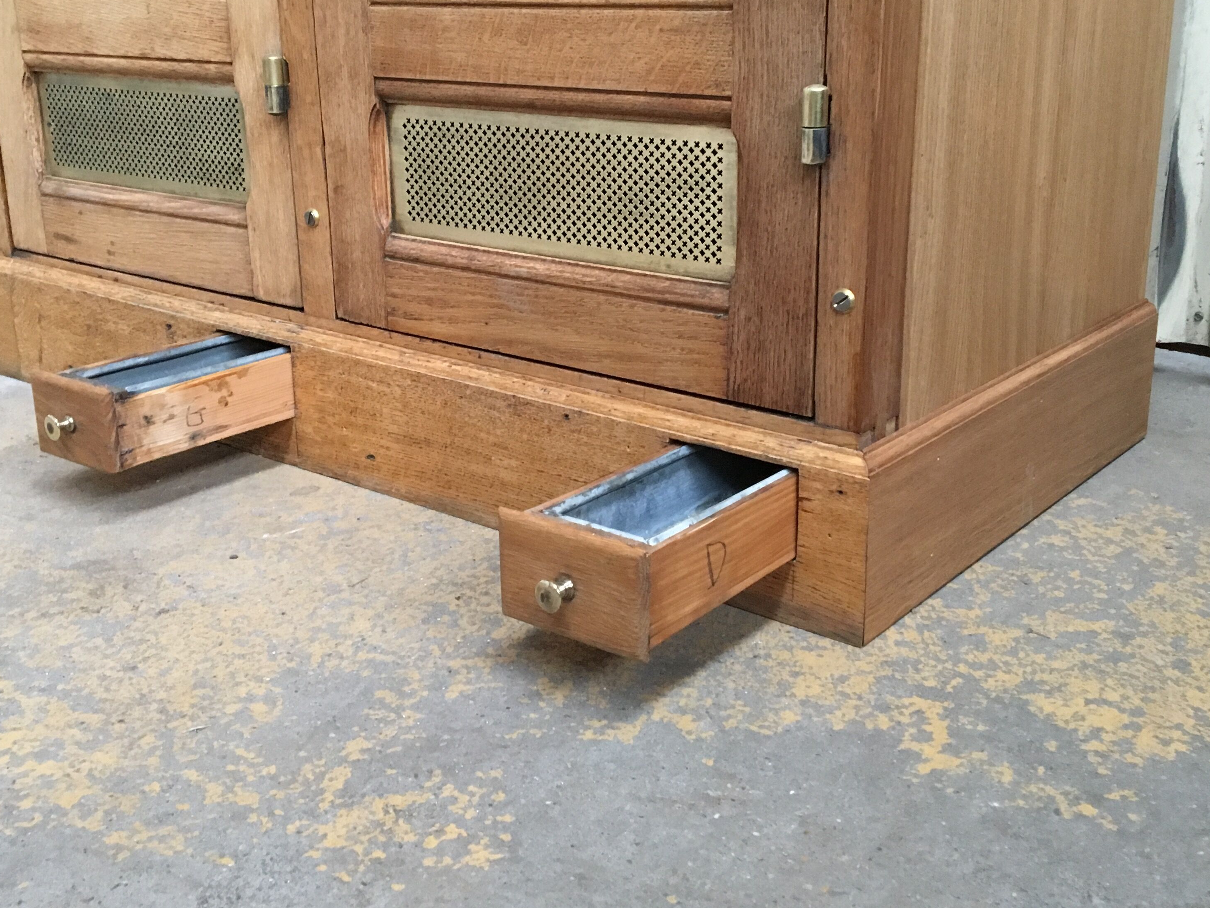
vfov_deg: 35.9
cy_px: 378
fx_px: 1398
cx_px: 620
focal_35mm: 40
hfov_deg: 46.8
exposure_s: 1/33
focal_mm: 4.15
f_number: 2.2
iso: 200
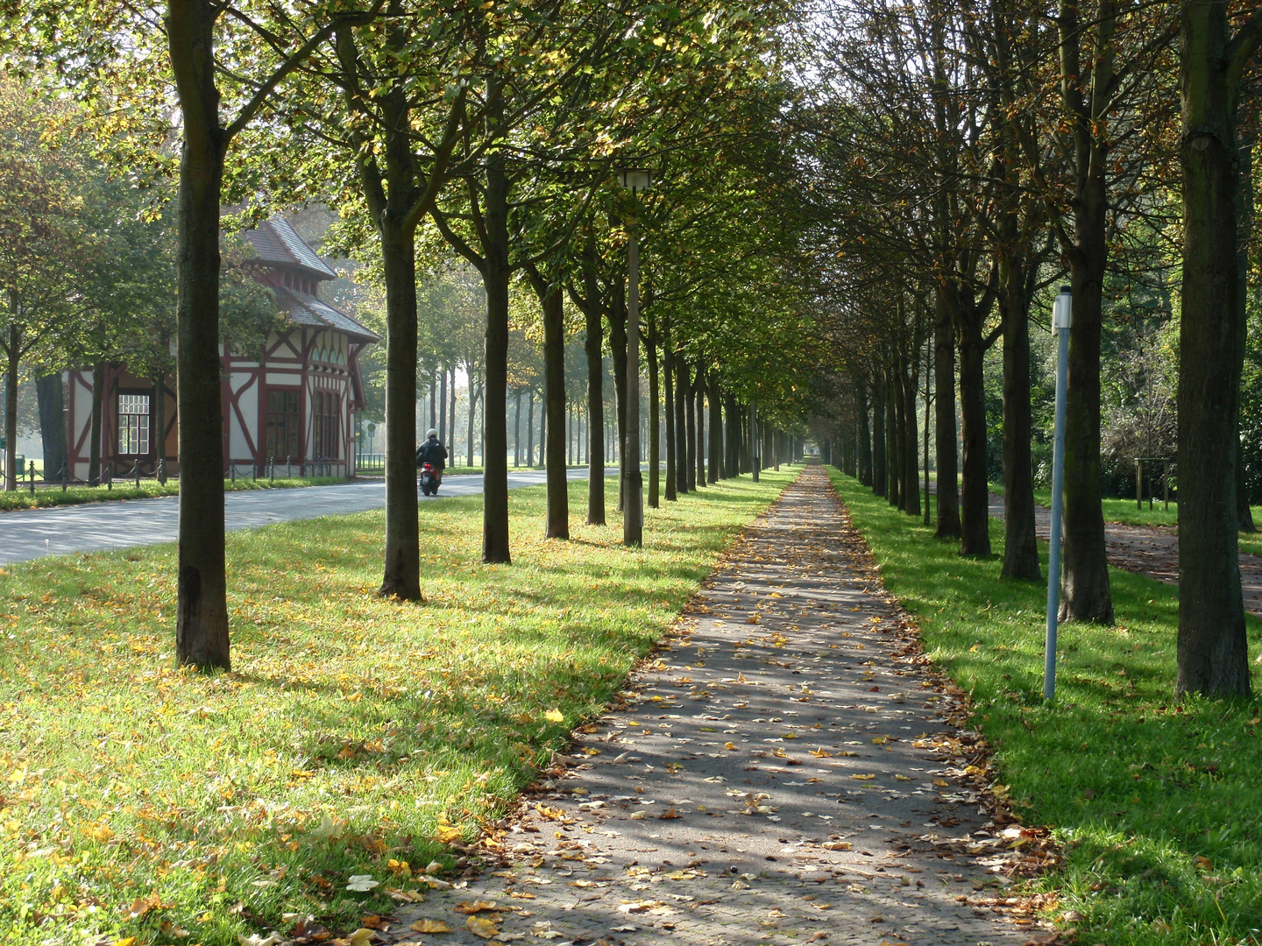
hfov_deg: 33.2
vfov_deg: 25.2
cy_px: 473
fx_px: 2115
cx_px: 631
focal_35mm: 58
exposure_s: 1/80
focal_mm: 10.43
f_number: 4.5
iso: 64
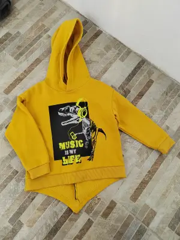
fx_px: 159
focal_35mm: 23
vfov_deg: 73.9
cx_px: 90
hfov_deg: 58.9
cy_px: 120
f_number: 1.9
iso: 603
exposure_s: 1/929
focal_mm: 5.52
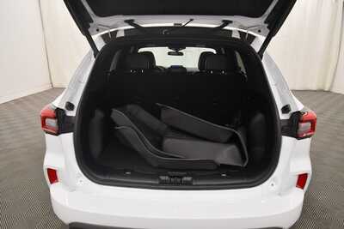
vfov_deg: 57.3
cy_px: 114
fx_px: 210
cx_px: 172
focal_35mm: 22
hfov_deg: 78.6
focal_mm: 15
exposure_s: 1/200
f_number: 5
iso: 800
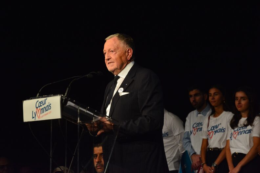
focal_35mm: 158
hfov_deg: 13.0
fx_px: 1137
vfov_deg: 8.7
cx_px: 130
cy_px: 86
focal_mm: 105
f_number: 5.6
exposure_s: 1/80
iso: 2000
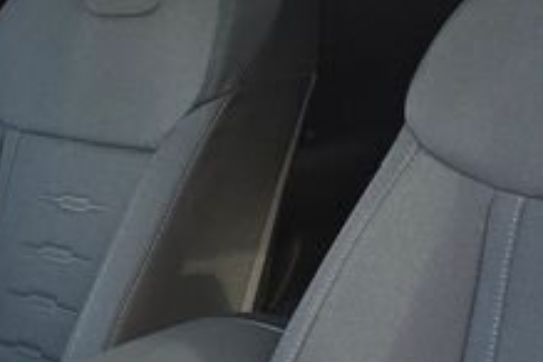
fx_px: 1689
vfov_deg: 12.2
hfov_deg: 18.2
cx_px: 216
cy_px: 317
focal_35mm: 112
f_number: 1.7
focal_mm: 6.3
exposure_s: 1/180
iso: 100
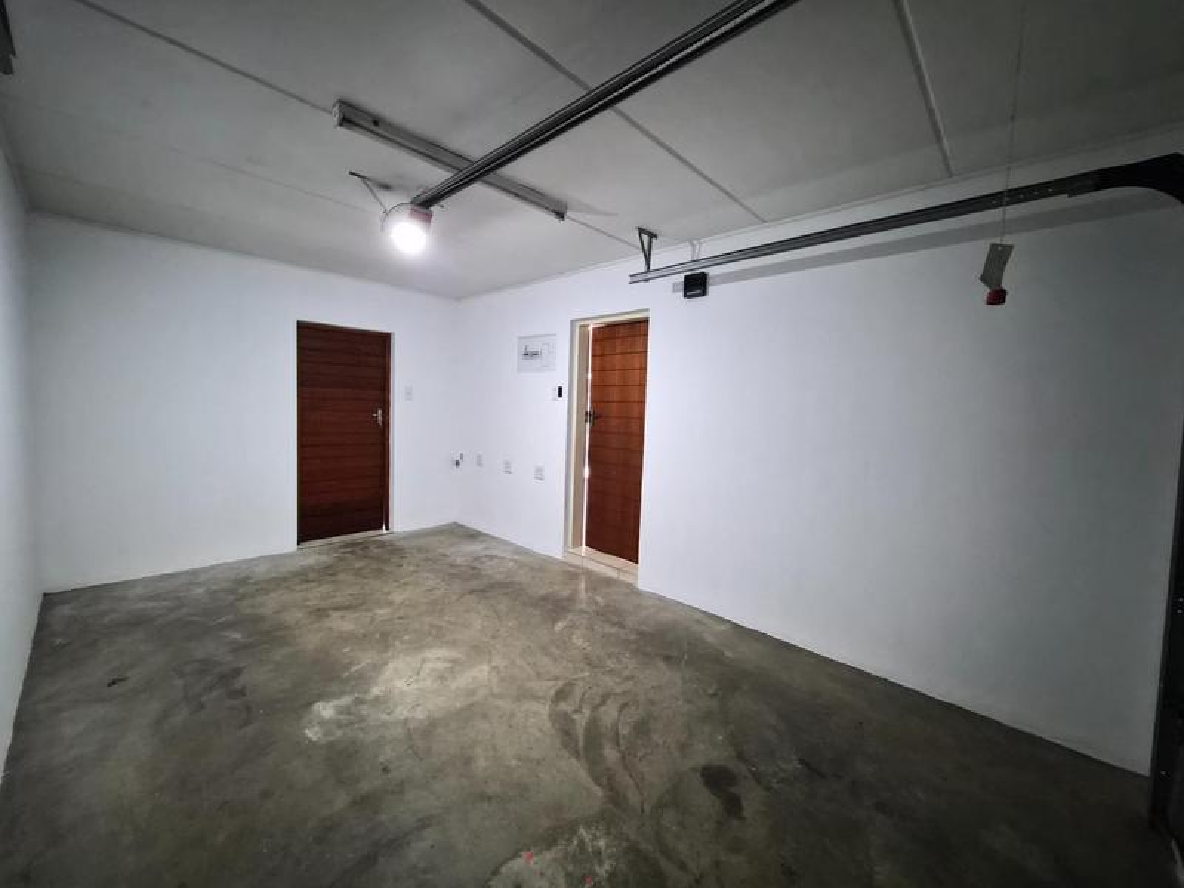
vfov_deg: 89.9
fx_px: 445
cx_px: 592
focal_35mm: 13
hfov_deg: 106.2
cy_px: 444
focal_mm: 1.7
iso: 800
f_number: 2.2
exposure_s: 1/50
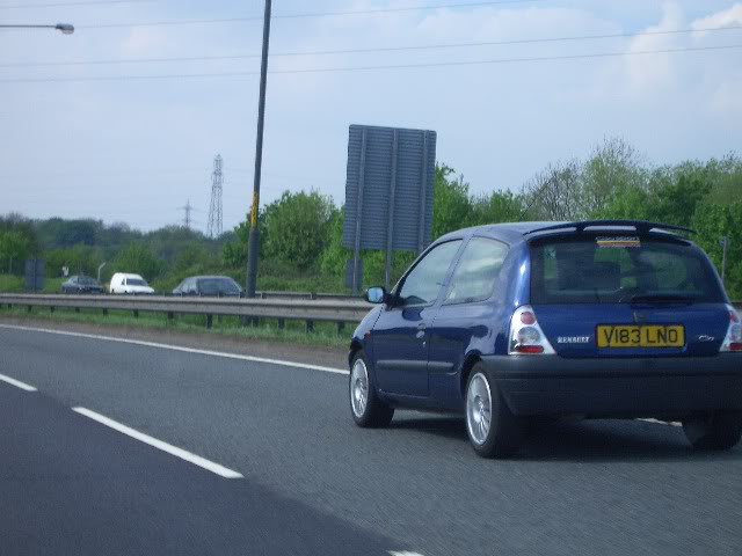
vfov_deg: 16.8
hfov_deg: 22.3
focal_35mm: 88
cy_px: 278
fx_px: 1886
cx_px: 371
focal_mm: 14.6
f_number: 4.4
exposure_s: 1/320
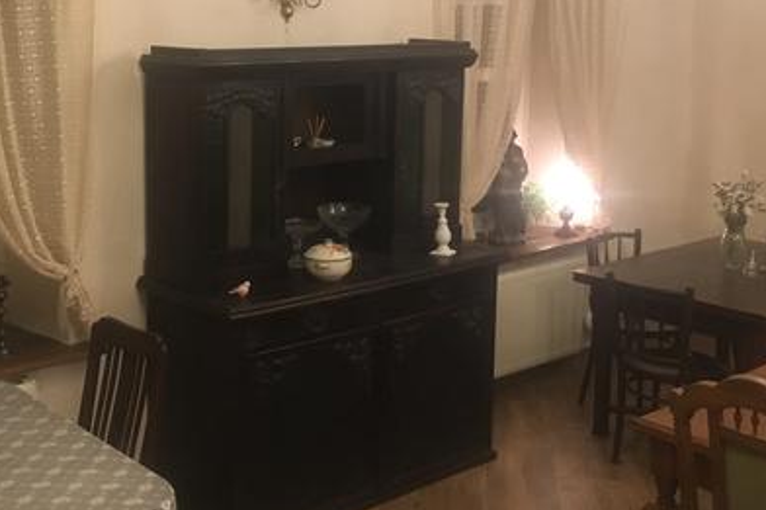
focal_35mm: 50
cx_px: 311
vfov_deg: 26.9
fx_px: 1063
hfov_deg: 39.5
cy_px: 190
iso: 200
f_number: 2.2
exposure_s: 1/25
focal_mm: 4.15
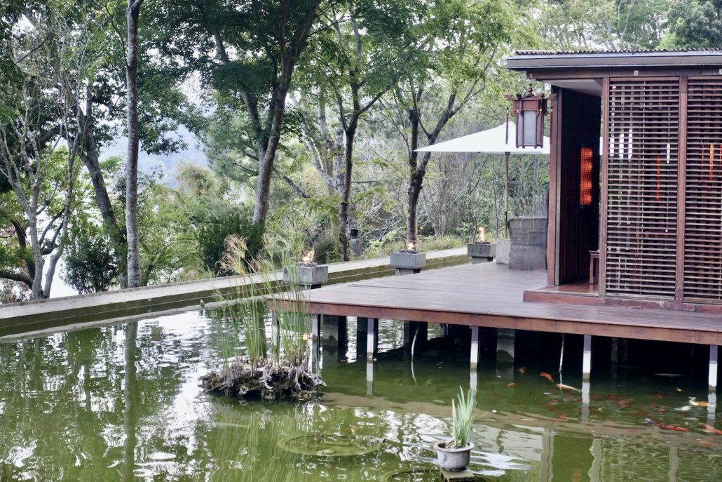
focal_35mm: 61
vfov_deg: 22.3
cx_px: 361
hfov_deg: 32.9
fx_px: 1223
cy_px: 241
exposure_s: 1/80
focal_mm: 22.38
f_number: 2.8
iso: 400
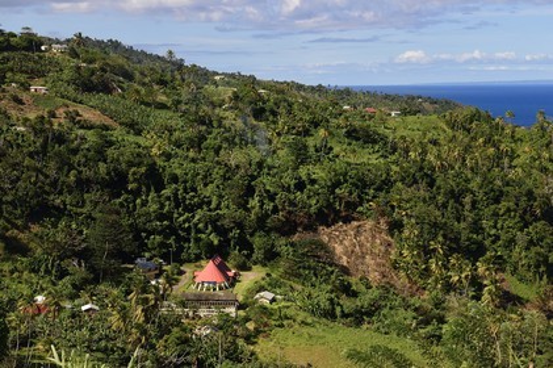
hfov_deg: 28.9
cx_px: 276
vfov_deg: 19.4
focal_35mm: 70
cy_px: 184
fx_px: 1074
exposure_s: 1/250
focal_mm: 70
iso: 200
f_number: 11
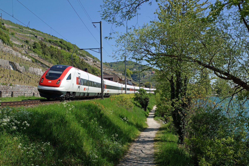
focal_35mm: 36
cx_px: 124
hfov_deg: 53.1
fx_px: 249
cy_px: 83
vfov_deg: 36.9
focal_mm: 24
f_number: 5.6
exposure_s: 1/1000
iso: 200
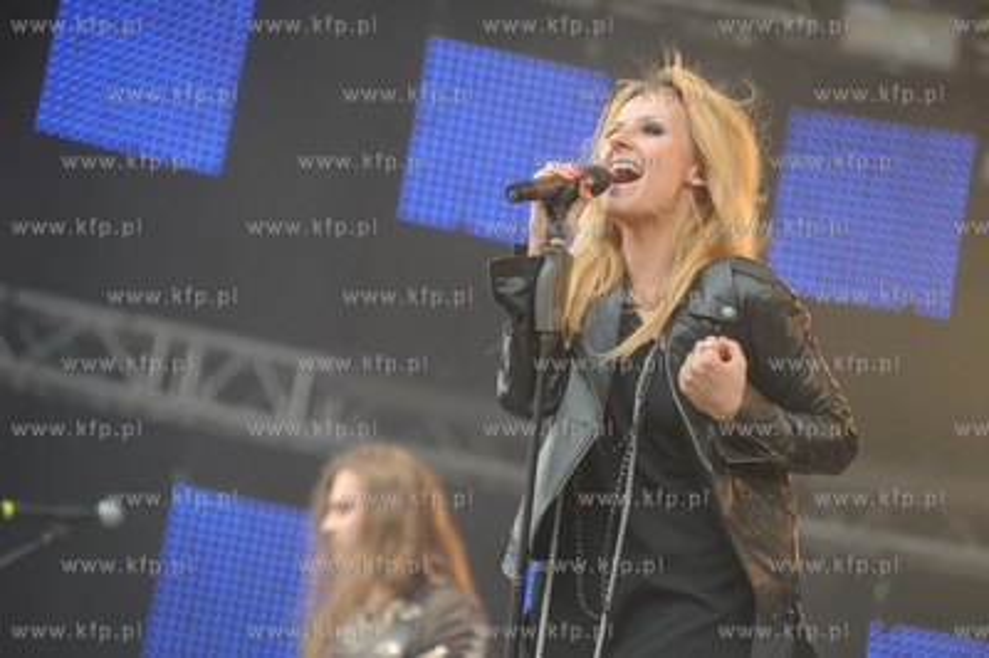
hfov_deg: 11.1
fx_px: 5078
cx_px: 494
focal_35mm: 185
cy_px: 329
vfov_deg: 7.4
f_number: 4
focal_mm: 185
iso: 400
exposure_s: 1/200
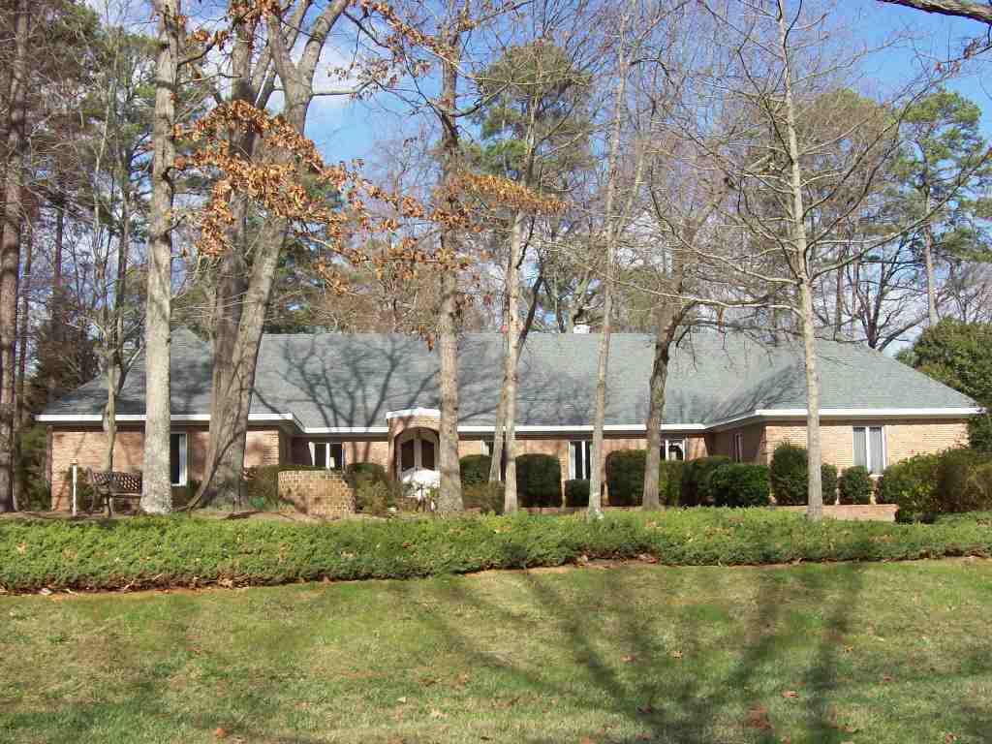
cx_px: 496
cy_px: 372
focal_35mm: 45
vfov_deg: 32.2
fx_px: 1290
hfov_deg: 42.1
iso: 80
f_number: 5.4
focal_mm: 7.6
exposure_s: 1/354
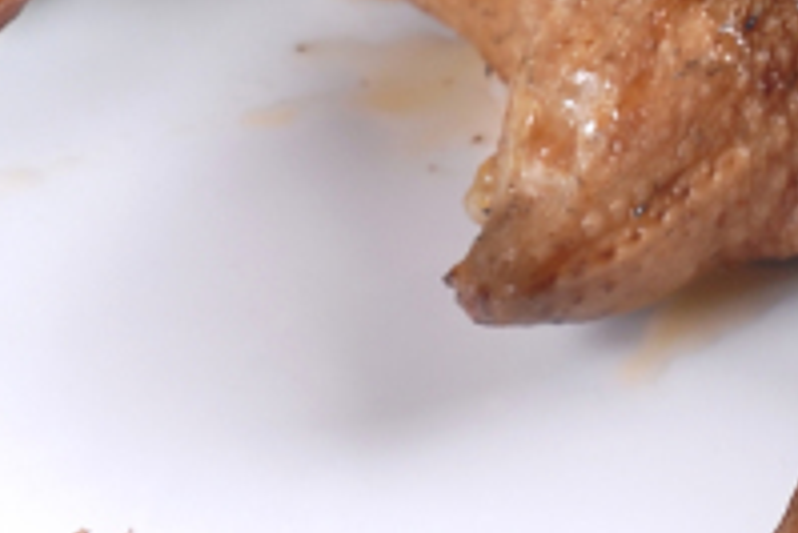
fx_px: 10270
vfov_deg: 3.0
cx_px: 1127
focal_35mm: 463
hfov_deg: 4.4
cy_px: -331
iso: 100
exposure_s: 1/200
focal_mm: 60
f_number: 10
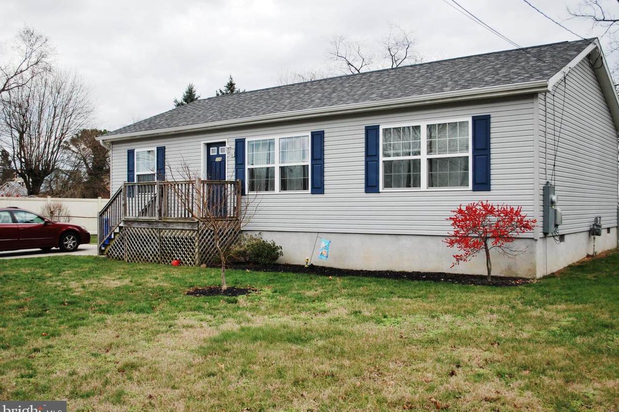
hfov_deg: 55.8
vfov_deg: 38.9
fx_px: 584
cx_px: 316
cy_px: 211
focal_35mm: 34
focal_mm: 22
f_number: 4
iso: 200
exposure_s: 1/500
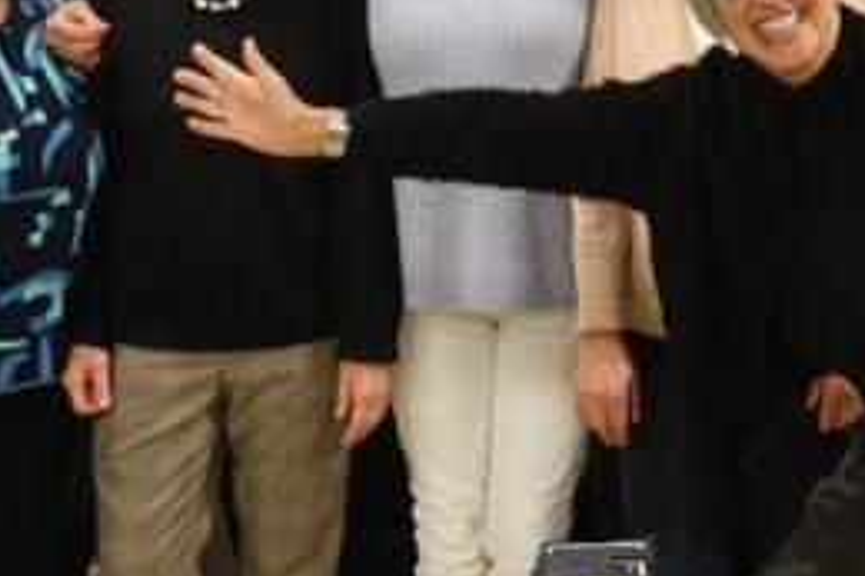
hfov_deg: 20.4
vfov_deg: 13.8
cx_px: 672
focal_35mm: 99
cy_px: 210
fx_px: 2377
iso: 800
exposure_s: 1/20
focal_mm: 13.56
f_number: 3.5
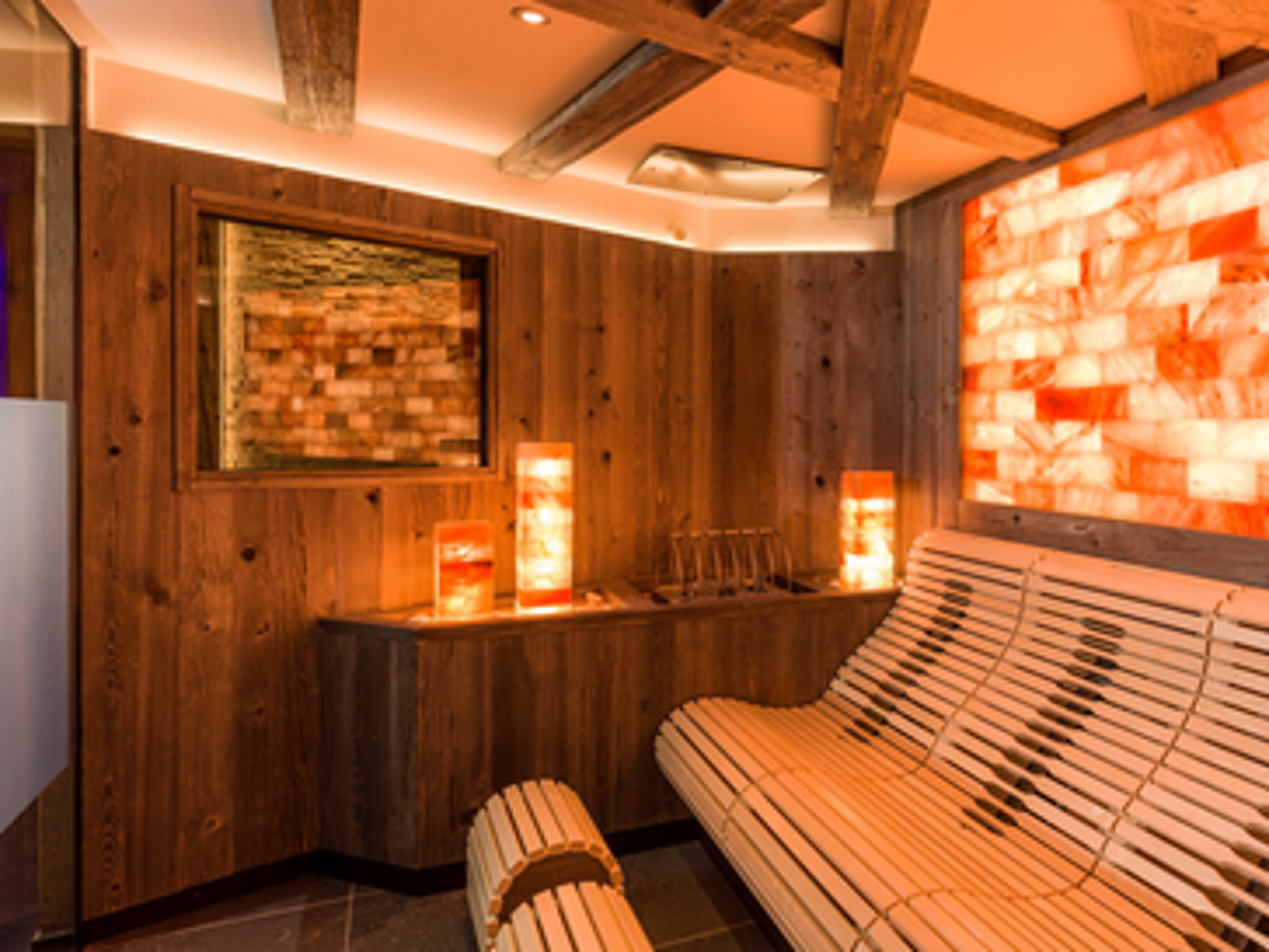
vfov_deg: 61.1
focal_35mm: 22
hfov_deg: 74.3
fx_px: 807
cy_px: 462
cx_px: 833
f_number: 8
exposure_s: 1/2.5
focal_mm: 21
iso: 200
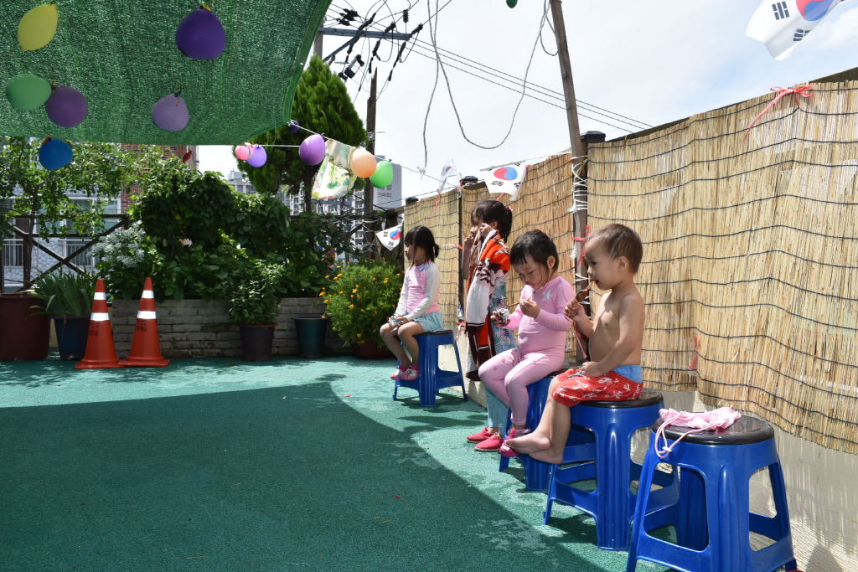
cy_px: 286
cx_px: 429
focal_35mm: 33
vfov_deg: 40.0
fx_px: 787
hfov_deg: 57.2
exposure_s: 1/200
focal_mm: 22
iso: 100
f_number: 9
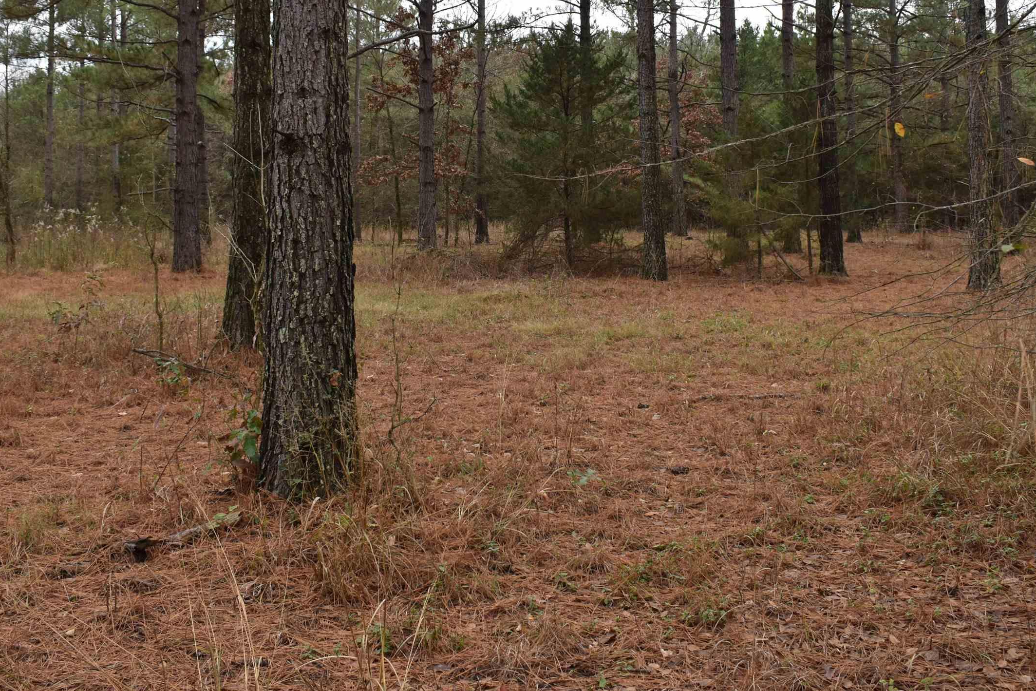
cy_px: 210
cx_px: 512
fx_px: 1122
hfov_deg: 49.6
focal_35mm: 39
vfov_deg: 33.8
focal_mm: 18
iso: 280
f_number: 5.6
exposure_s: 1/250
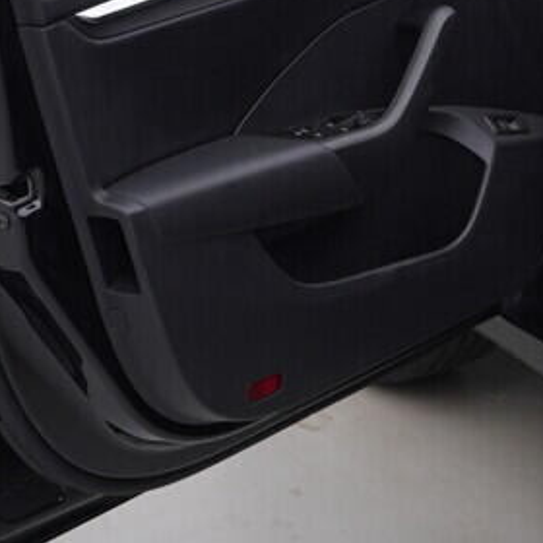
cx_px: 584
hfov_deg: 15.2
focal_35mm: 112
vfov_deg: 15.4
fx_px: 1988
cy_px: 44
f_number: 4
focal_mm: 24
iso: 125
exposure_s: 1/80
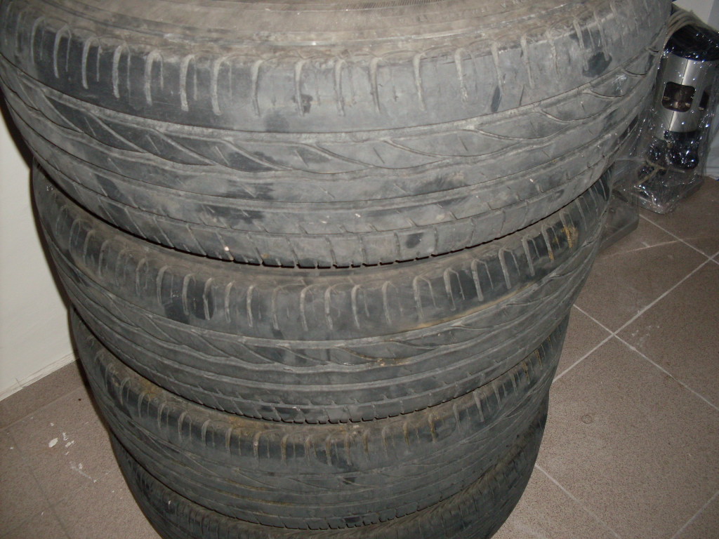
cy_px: 270
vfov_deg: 37.7
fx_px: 789
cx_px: 360
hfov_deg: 49.0
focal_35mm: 38
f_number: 2.8
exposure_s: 1/45
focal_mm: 6.3
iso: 100
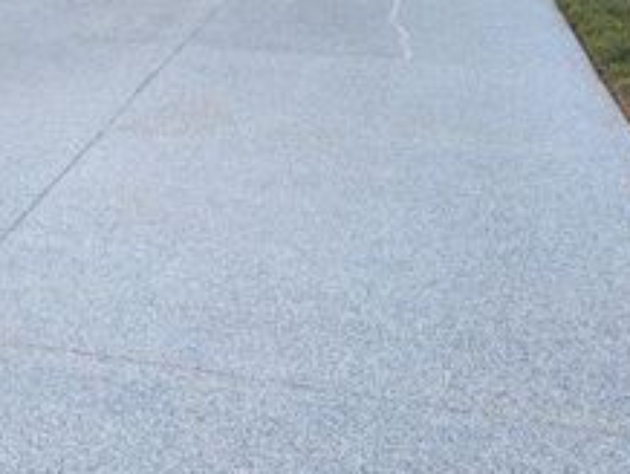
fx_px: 1002
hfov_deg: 33.5
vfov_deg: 24.9
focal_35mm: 55
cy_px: -36
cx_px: 95
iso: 43
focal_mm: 6.81
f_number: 1.85
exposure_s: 1/2358
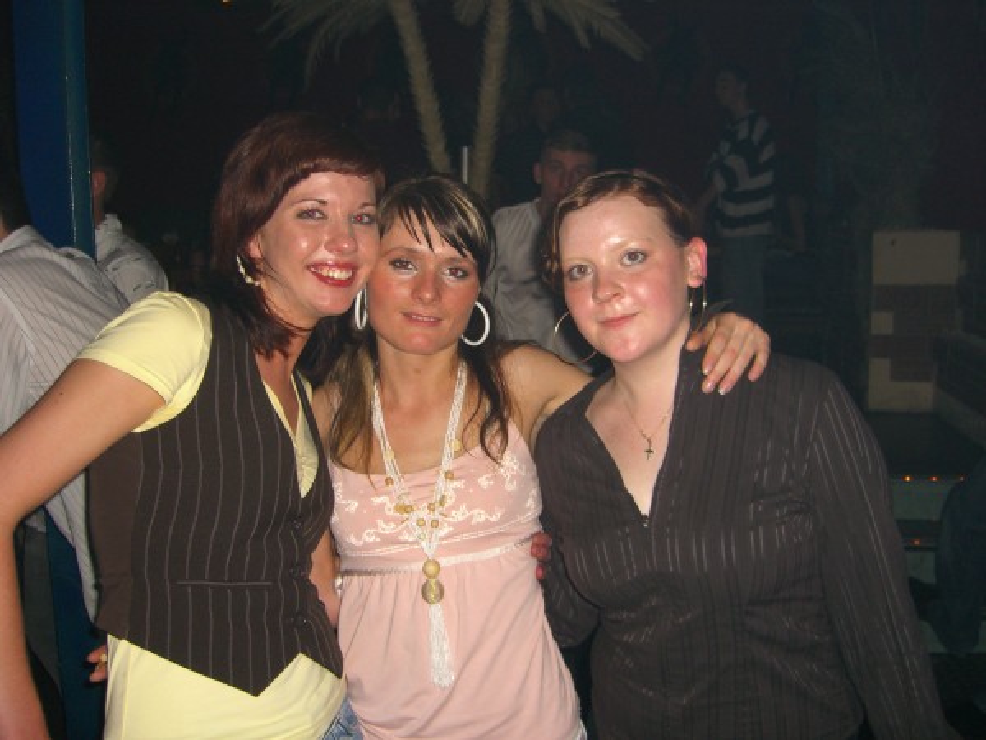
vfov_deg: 37.7
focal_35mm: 38
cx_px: 493
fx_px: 1082
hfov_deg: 49.0
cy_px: 370
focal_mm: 7.9
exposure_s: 1/60
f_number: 2.8
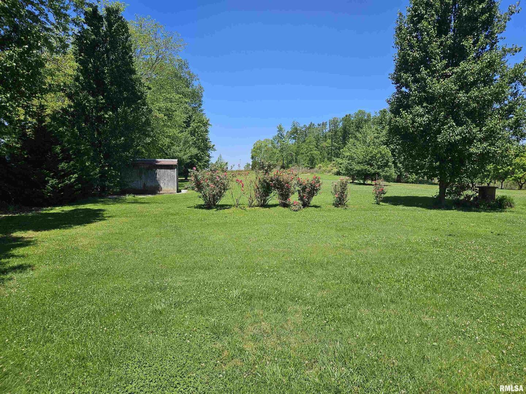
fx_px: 349
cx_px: 263
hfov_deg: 73.9
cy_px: 197
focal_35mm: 23
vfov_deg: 58.9
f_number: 1.8
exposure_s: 1/1884
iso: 25
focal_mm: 5.4
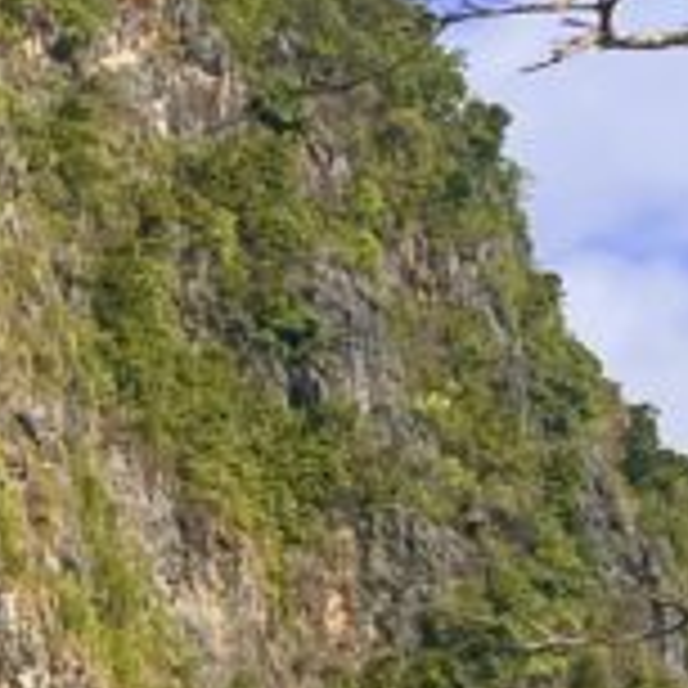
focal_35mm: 150
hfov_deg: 11.1
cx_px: -418
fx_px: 3373
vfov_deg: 10.8
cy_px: 1309
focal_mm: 5.1
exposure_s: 1/2967
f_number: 1.6
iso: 50
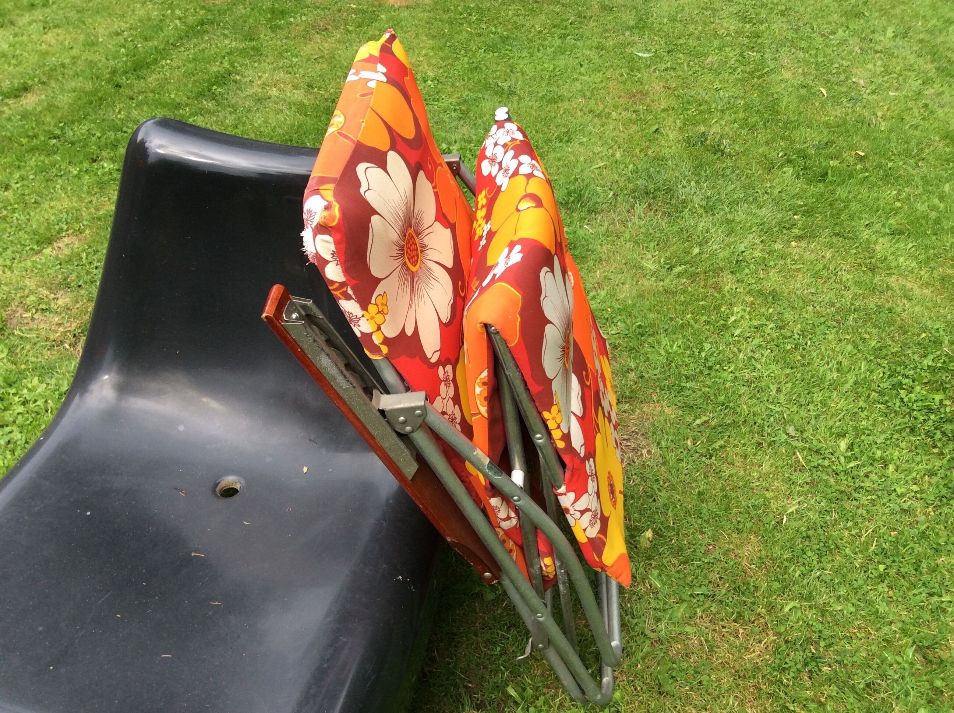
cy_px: 356
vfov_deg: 44.1
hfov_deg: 56.9
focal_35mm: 32
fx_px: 881
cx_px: 477
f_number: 2.4
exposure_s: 1/171
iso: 32
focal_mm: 3.3
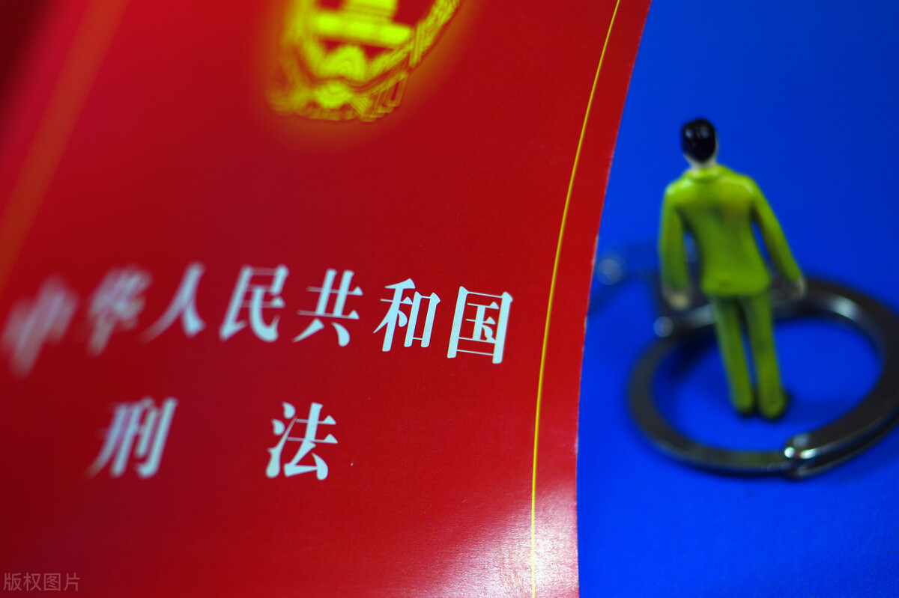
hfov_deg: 38.2
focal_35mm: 52
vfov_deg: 26.0
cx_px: 450
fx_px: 1298
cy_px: 299
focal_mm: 35
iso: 100
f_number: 2.4
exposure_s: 1/125
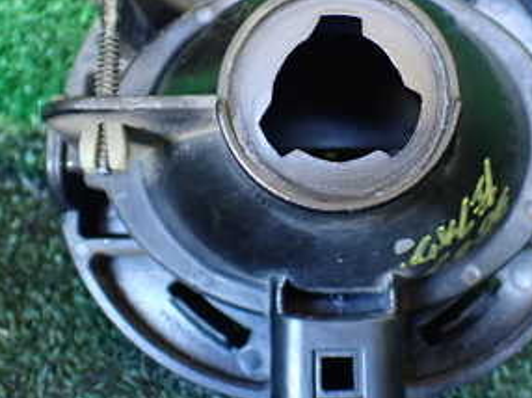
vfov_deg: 23.0
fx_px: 967
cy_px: 102
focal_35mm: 63
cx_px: 335
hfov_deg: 30.6
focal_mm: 5.4
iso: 800
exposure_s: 1/30
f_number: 2.3
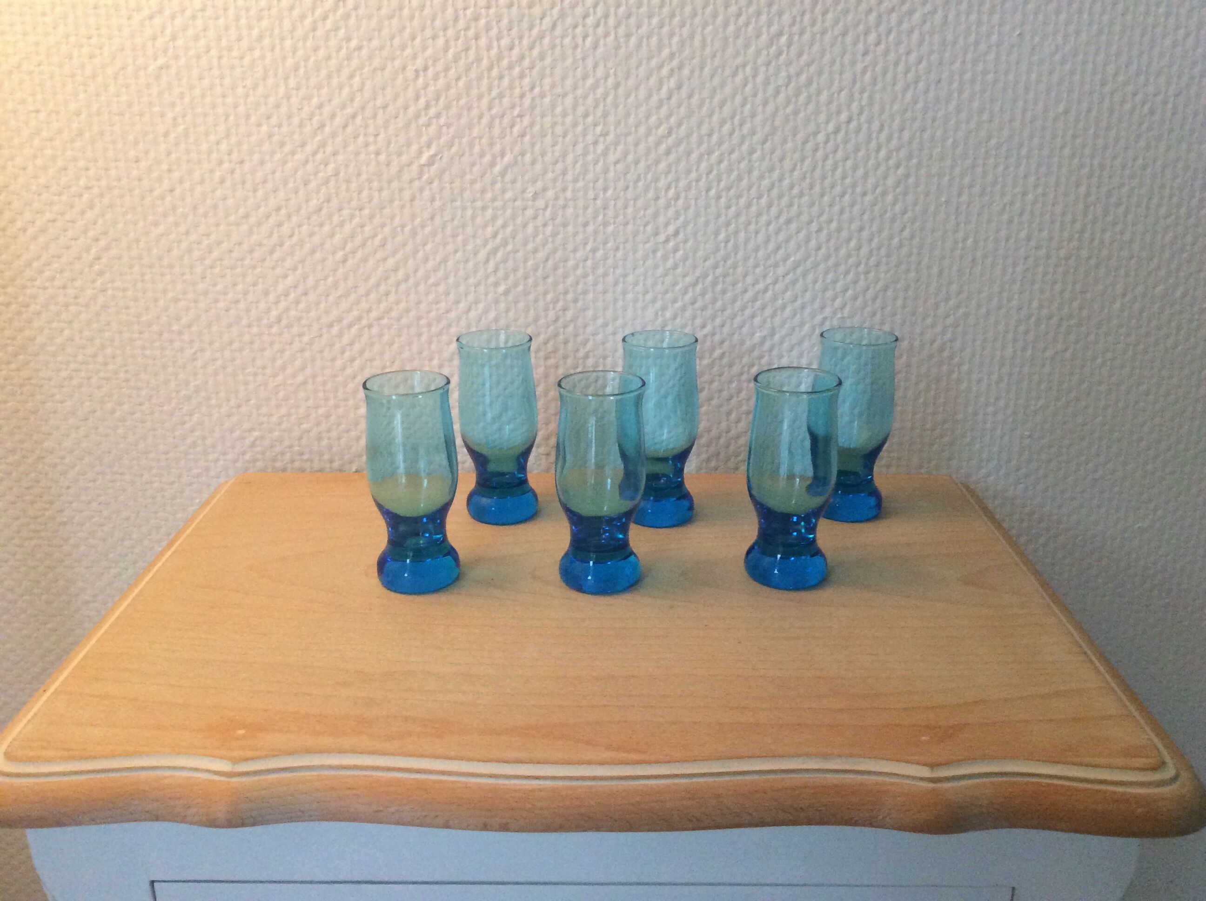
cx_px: 603
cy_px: 450
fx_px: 1113
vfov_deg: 44.1
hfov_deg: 56.9
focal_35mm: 32
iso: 250
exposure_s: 1/20
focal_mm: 3.3
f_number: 2.4
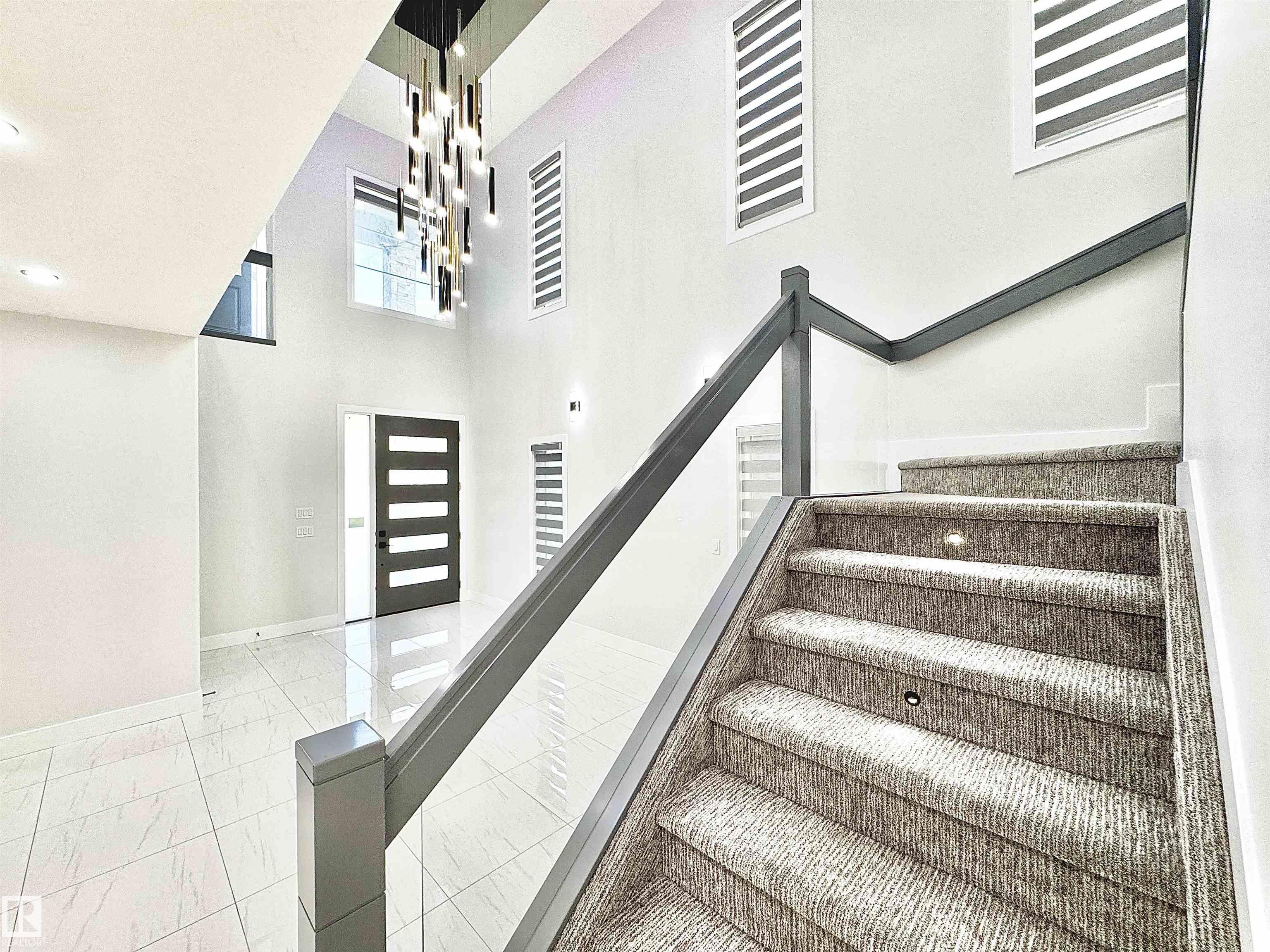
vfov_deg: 85.7
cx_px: 635
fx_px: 514
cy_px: 476
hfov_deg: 102.1
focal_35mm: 14
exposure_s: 1/120
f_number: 2.2
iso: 160
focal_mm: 2.22
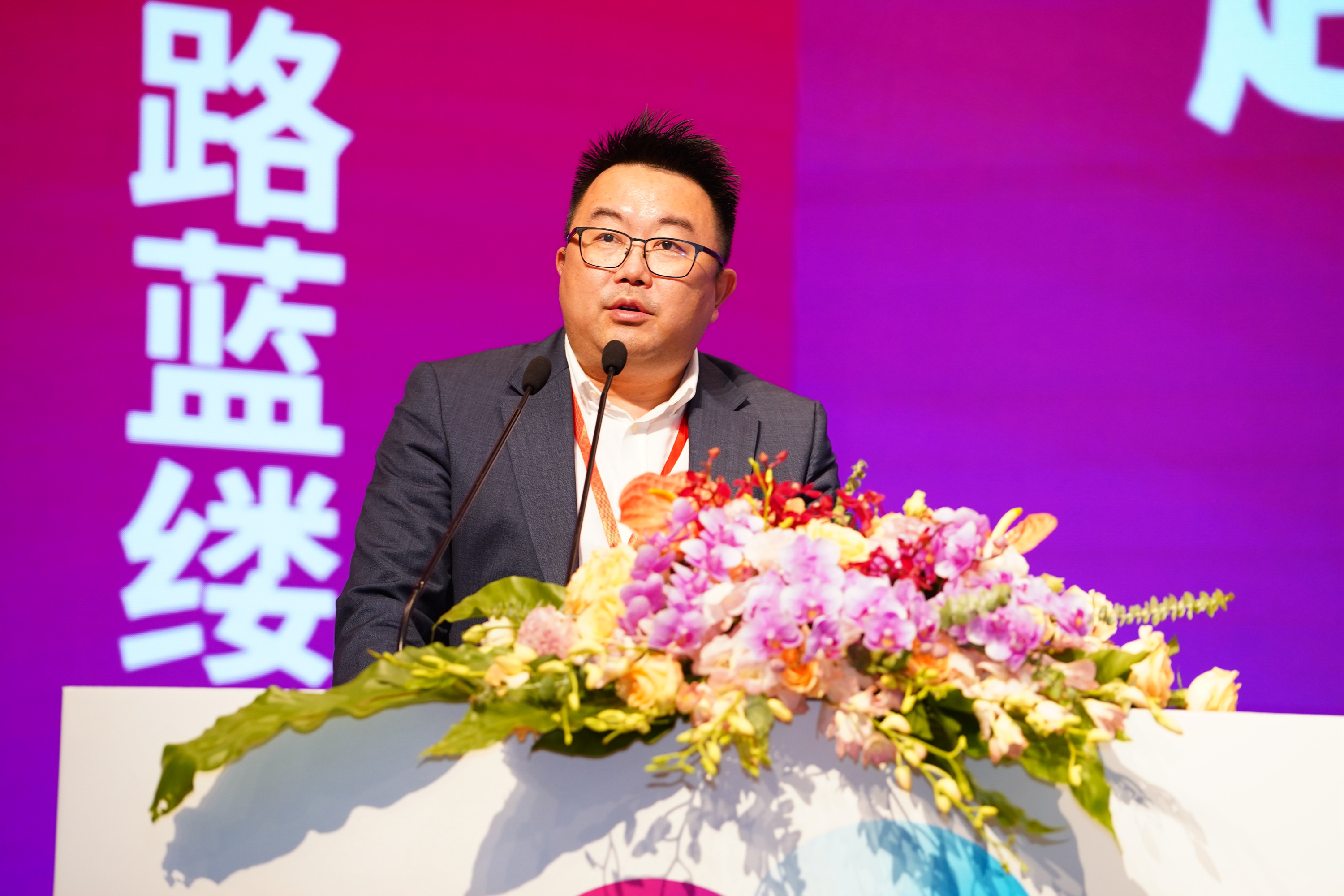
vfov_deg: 9.2
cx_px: 672
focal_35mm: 149
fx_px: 5562
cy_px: 448
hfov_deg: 13.8
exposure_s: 1/125
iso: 1000
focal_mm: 149
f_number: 4.5
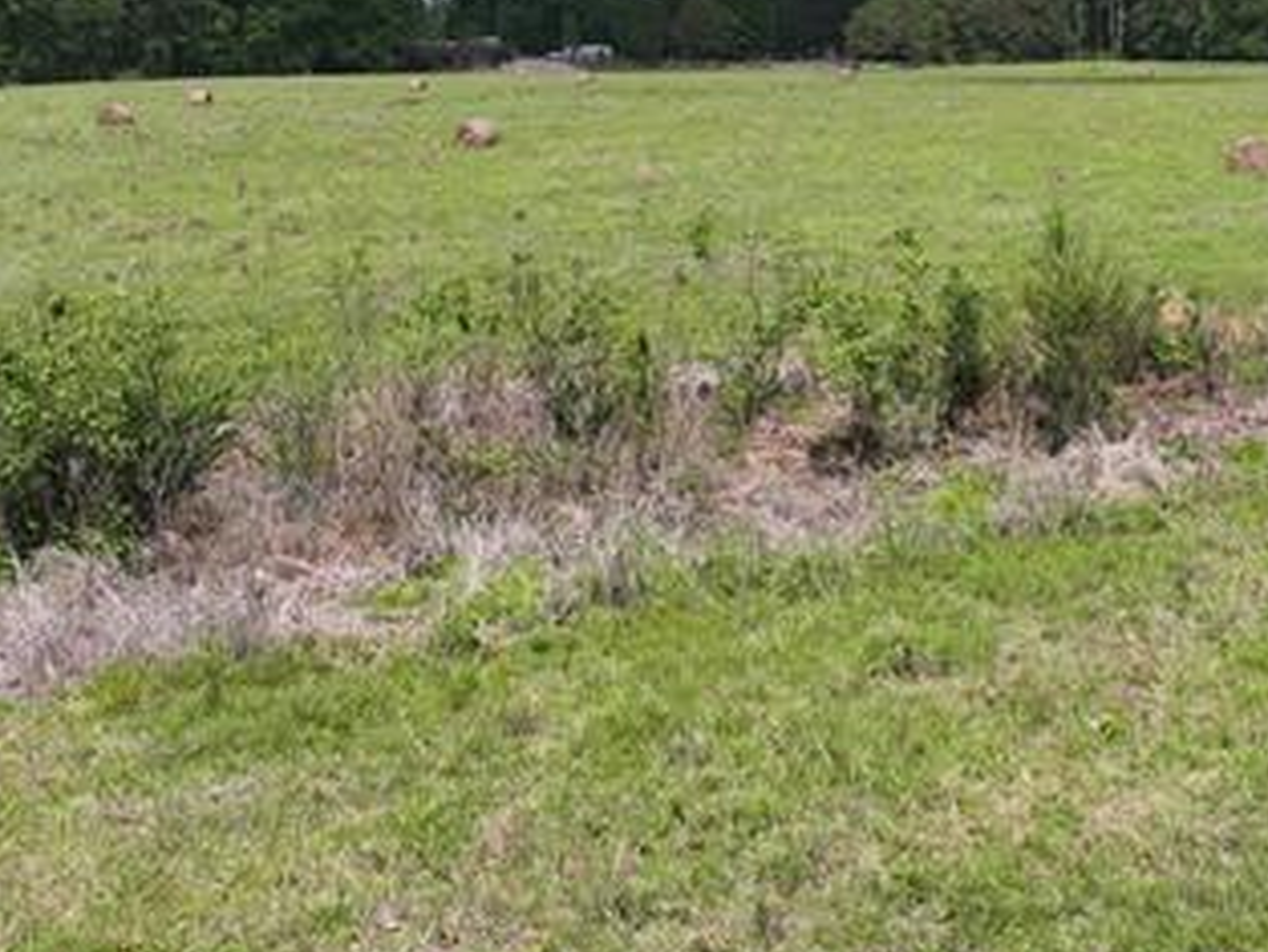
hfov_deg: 38.5
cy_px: 164
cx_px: 830
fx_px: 1796
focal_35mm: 49
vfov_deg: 28.9
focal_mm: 12.29
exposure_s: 1/1600
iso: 100
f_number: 2.8
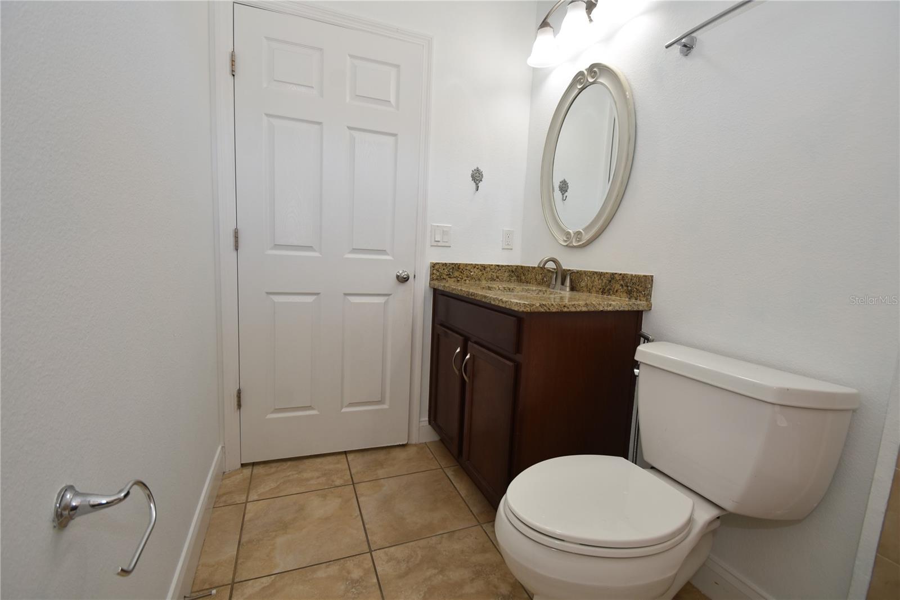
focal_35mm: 15
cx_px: 450
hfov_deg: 100.4
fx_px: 375
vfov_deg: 77.3
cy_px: 300
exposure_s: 1/80
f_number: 4.5
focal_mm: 10
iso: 200
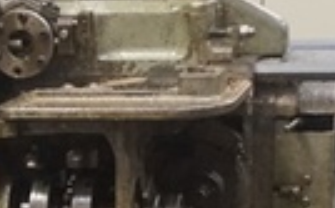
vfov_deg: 9.5
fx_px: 1202
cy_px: 338
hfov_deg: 15.4
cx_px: -41
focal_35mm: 132
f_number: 3.5
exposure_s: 1/60
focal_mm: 16
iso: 3200
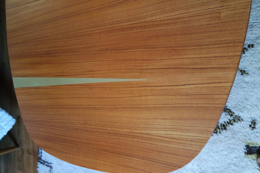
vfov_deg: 43.6
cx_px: 130
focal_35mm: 30
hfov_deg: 61.9
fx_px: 217
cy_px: 86
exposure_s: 1/40
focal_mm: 20
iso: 1600
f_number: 3.5
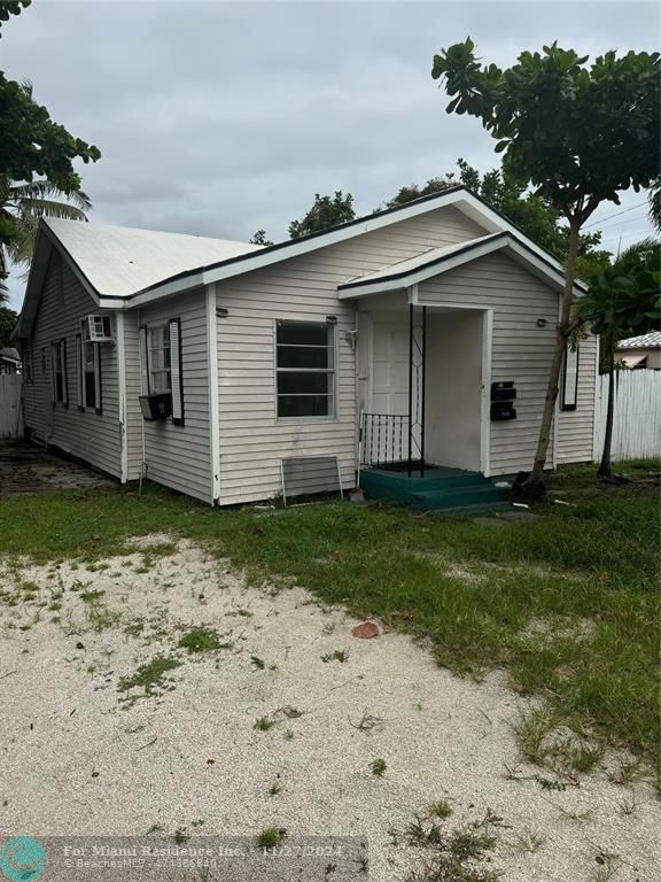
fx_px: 611
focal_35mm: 24
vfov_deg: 71.6
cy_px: 441
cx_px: 330
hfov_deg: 56.8
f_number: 1.78
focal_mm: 6.76
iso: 80
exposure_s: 1/7092
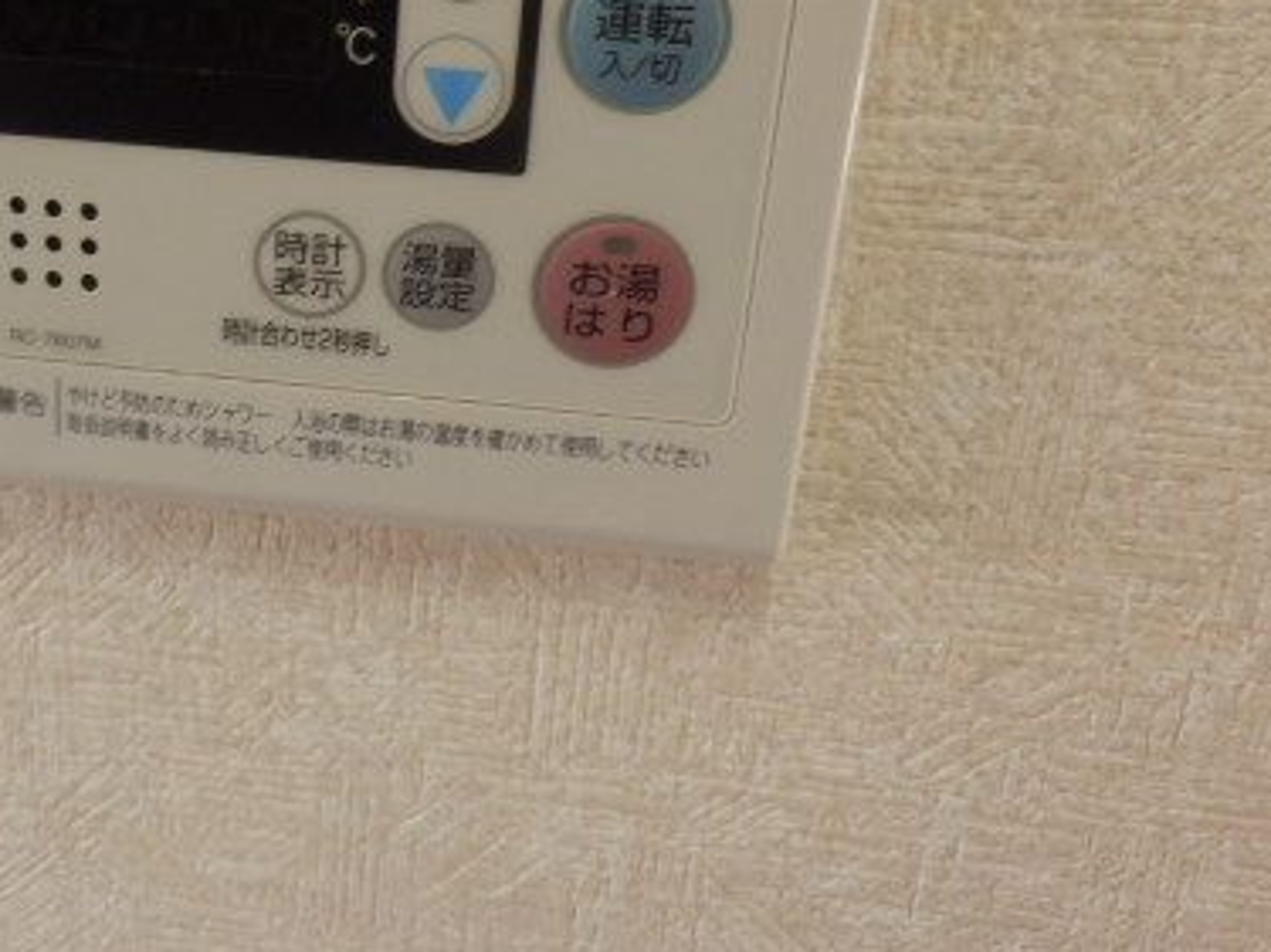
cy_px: 257
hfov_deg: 43.7
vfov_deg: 34.5
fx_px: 1505
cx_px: 264
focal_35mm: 41
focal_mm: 4.2
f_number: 3
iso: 200
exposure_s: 1/30
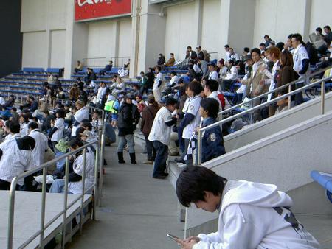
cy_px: 124
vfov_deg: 19.7
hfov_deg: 26.0
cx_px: 166
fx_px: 720
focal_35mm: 75
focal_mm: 12.4
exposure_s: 1/80
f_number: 4.2
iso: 100
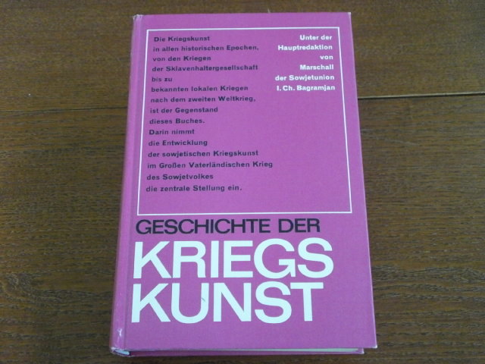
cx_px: 242
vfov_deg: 31.5
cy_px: 182
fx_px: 644
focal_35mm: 46
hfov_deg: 41.2
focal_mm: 8.1
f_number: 3.8
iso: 800
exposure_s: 1/30
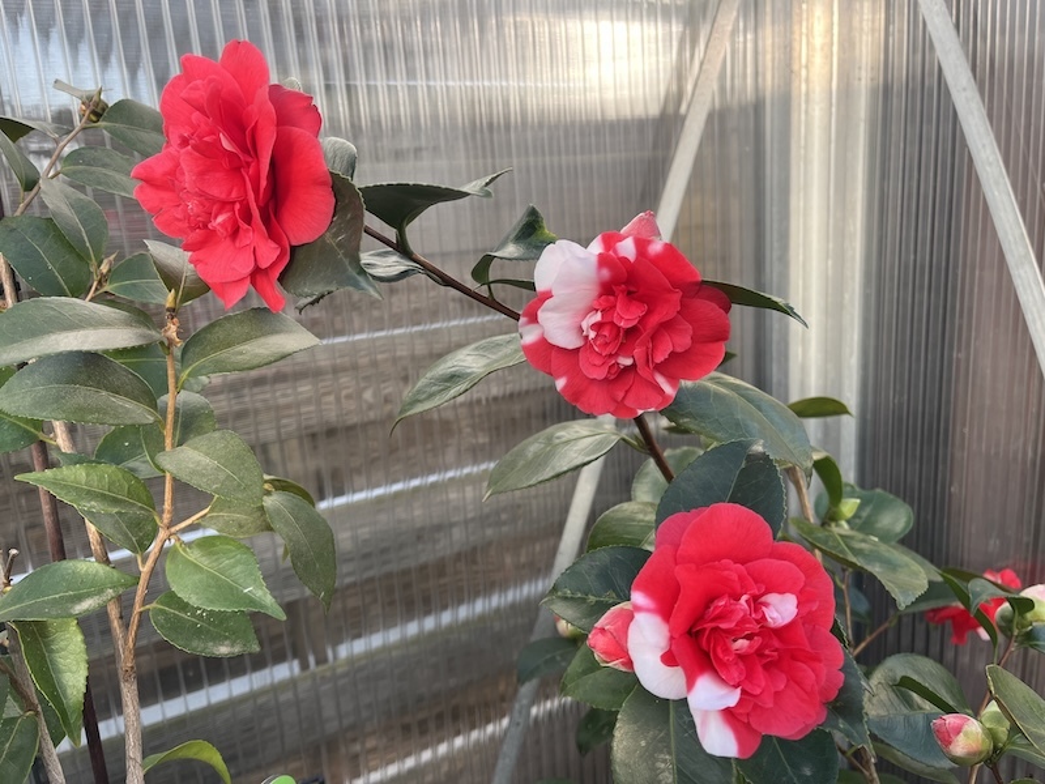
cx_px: 522
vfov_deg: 53.1
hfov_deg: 67.3
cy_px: 392
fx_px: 785
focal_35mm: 26
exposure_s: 1/252
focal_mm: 5.1
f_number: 1.6
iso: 40
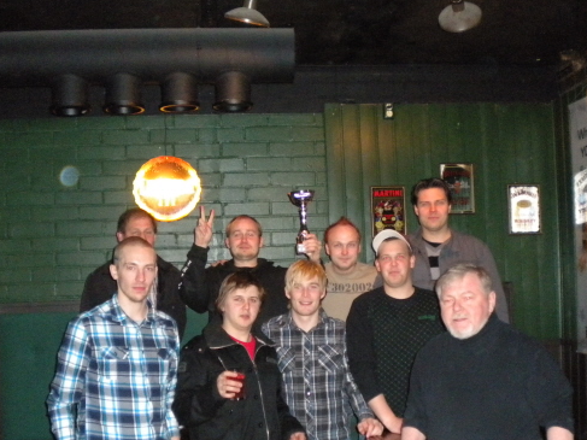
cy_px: 276
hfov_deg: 41.2
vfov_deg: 31.4
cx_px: 297
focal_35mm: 46
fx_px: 780
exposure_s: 1/30
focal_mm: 6.3
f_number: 3.1
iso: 800
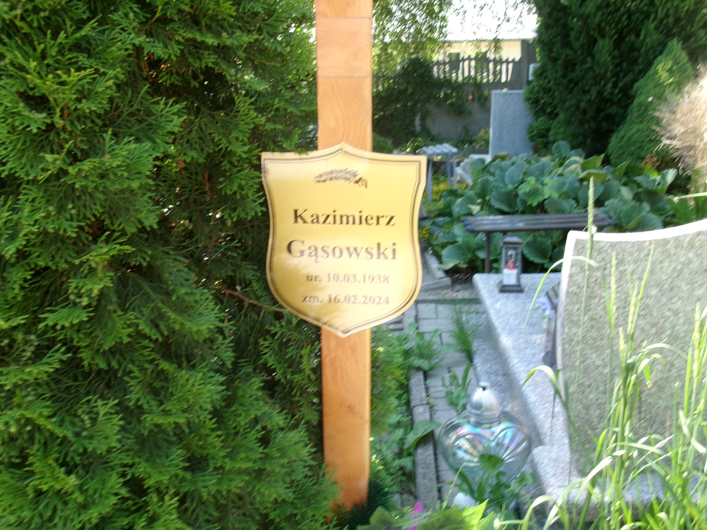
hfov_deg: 51.4
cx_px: 354
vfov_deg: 39.7
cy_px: 265
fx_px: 735
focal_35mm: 36
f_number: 4.5
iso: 100
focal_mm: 6.4
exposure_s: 1/56
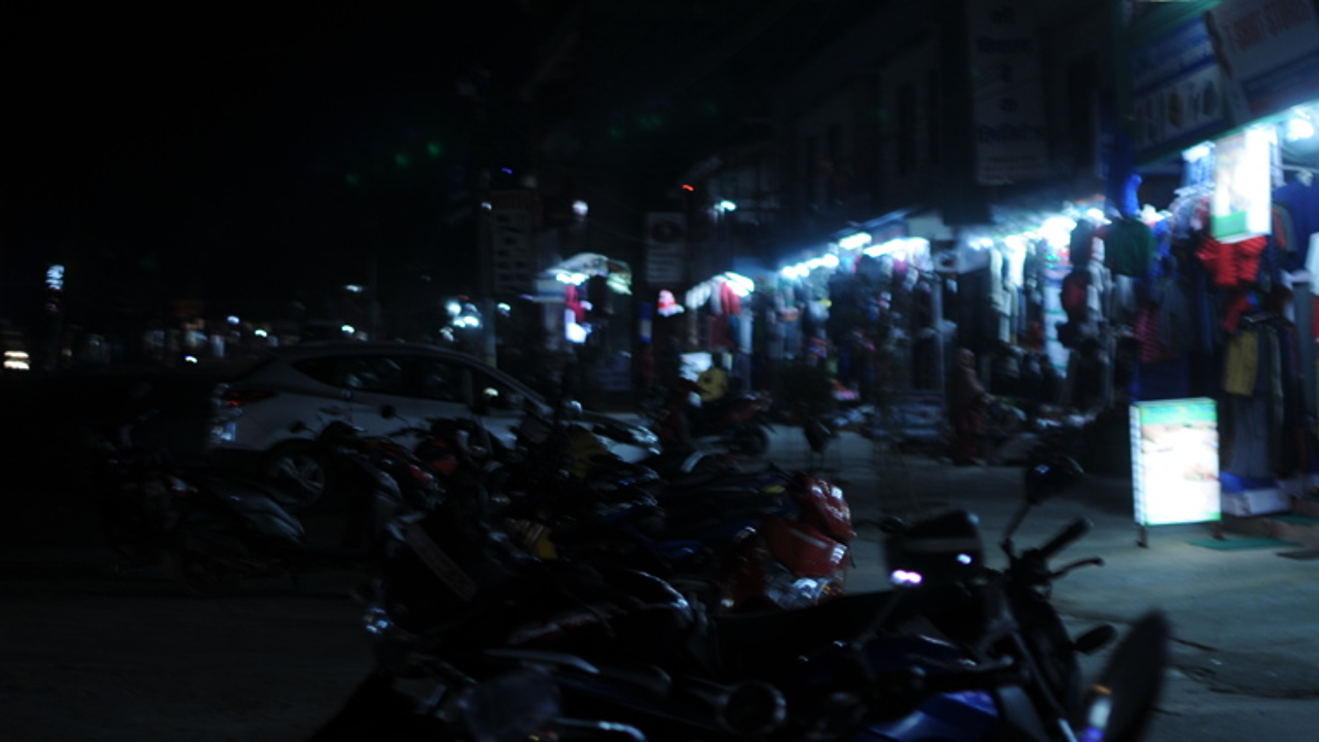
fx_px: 2577
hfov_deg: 28.7
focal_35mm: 74
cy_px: 190
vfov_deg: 16.3
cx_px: 721
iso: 200
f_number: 1.8
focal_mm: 35
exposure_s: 1/13
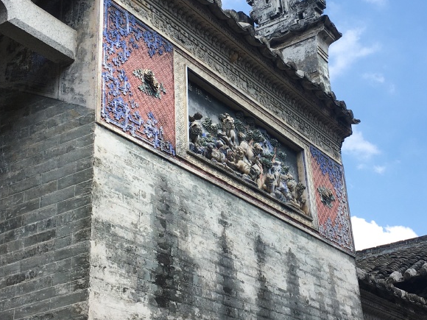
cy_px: 96
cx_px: 278
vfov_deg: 24.2
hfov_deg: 32.0
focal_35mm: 60
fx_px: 740
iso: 25
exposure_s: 1/962
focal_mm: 4.15
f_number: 2.2
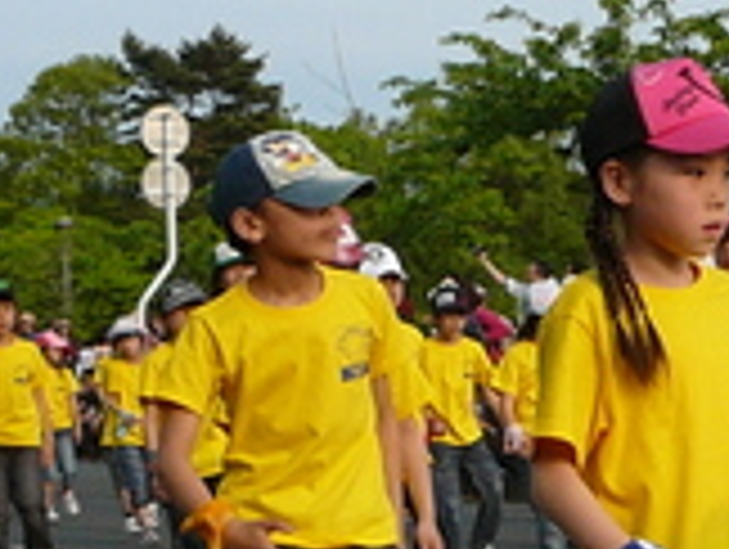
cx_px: 972
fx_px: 2911
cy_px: 423
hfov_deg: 13.7
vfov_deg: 10.7
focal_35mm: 138
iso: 100
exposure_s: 1/320
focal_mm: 5.2
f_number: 5
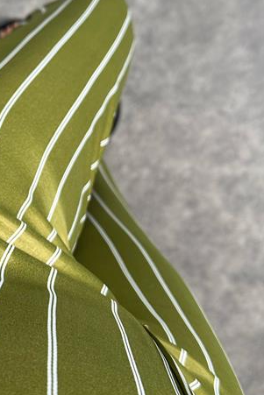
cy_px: 156
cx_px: 2
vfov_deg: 38.0
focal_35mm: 52
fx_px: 572
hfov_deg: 24.8
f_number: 1.78
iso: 100
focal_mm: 6.86
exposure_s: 1/121
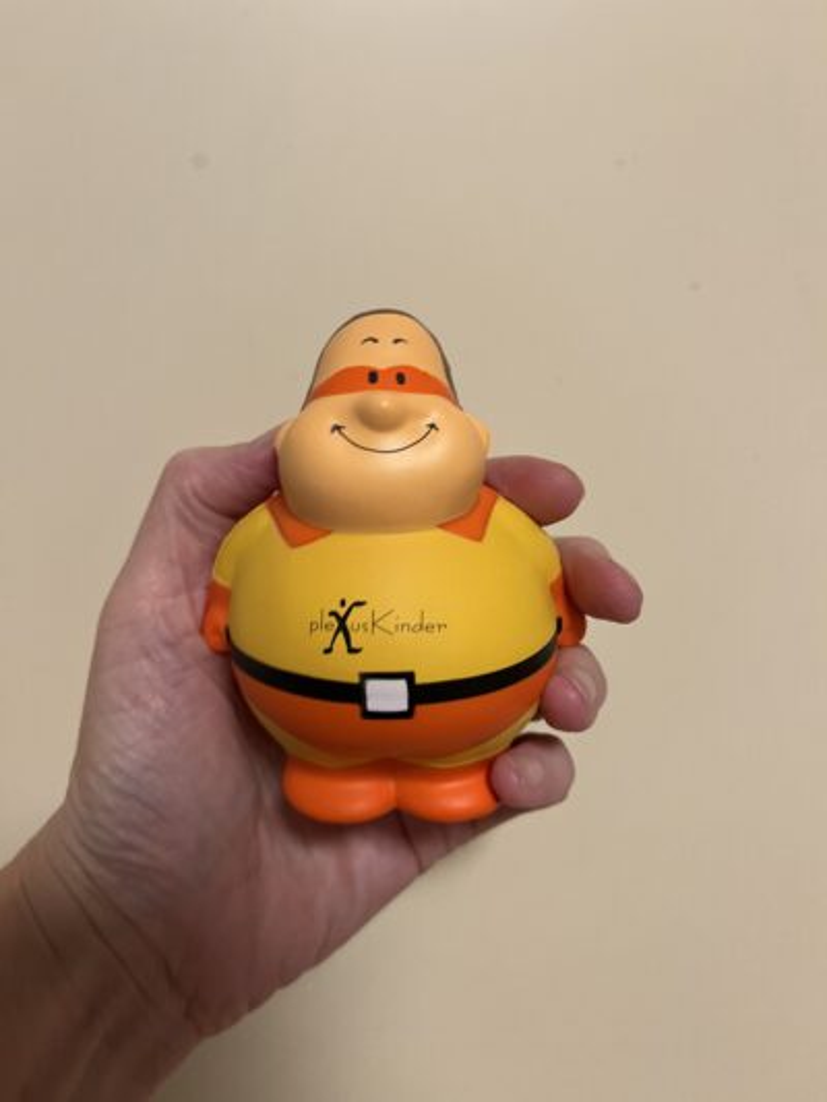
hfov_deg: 53.1
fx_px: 828
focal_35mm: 26
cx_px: 414
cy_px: 551
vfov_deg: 67.3
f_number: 1.6
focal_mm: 5.1
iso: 160
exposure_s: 1/50
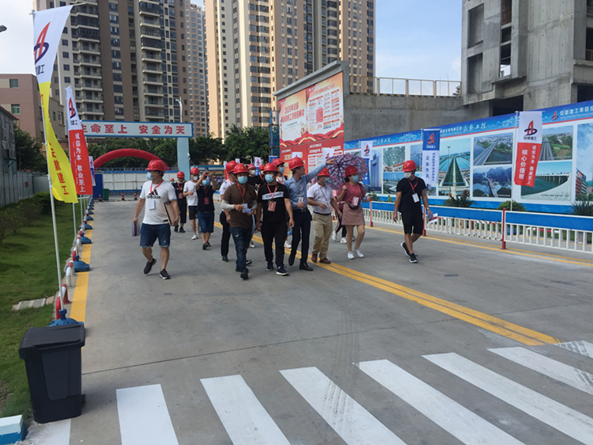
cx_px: 296
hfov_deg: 61.7
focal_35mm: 29
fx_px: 497
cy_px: 222
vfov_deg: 48.2
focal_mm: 4.15
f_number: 2.2
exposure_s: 1/1412
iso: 32
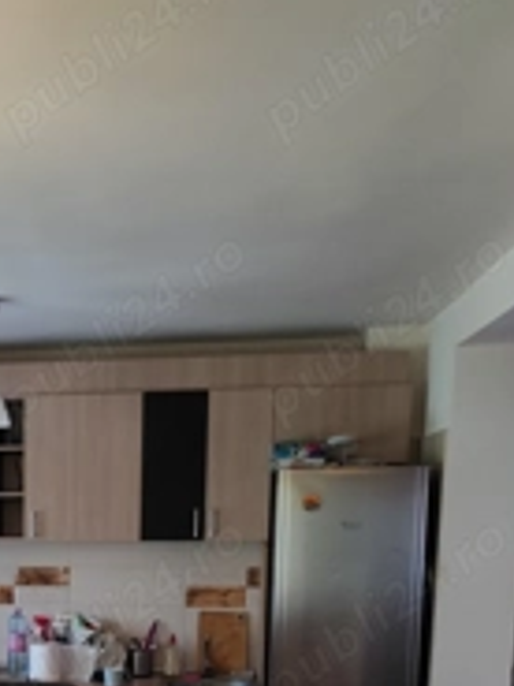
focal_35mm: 50
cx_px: -7
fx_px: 990
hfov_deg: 27.3
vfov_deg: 34.9
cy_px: 675
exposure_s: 1/33.3
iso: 400
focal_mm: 6.19
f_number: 1.65
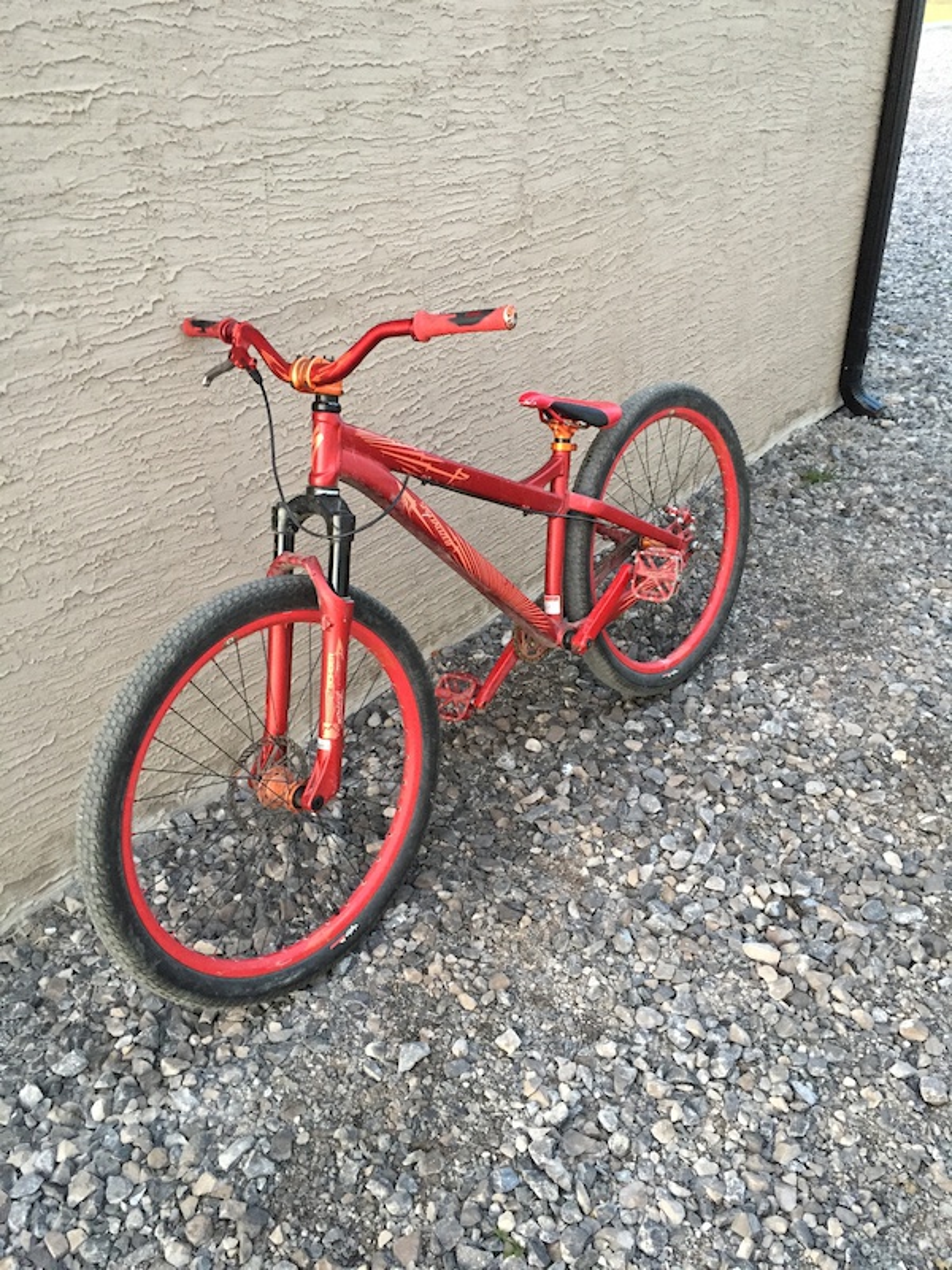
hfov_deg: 48.2
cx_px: 476
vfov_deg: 61.7
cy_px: 635
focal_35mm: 29
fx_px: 1063
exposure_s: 1/24
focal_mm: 4.15
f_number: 2.2
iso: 250
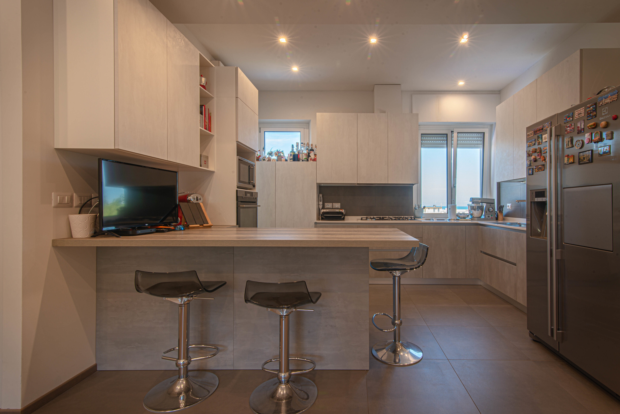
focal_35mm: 16
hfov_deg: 96.7
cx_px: 310
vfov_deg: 73.8
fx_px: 276
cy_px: 207
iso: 200
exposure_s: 1/8
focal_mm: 16
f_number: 18
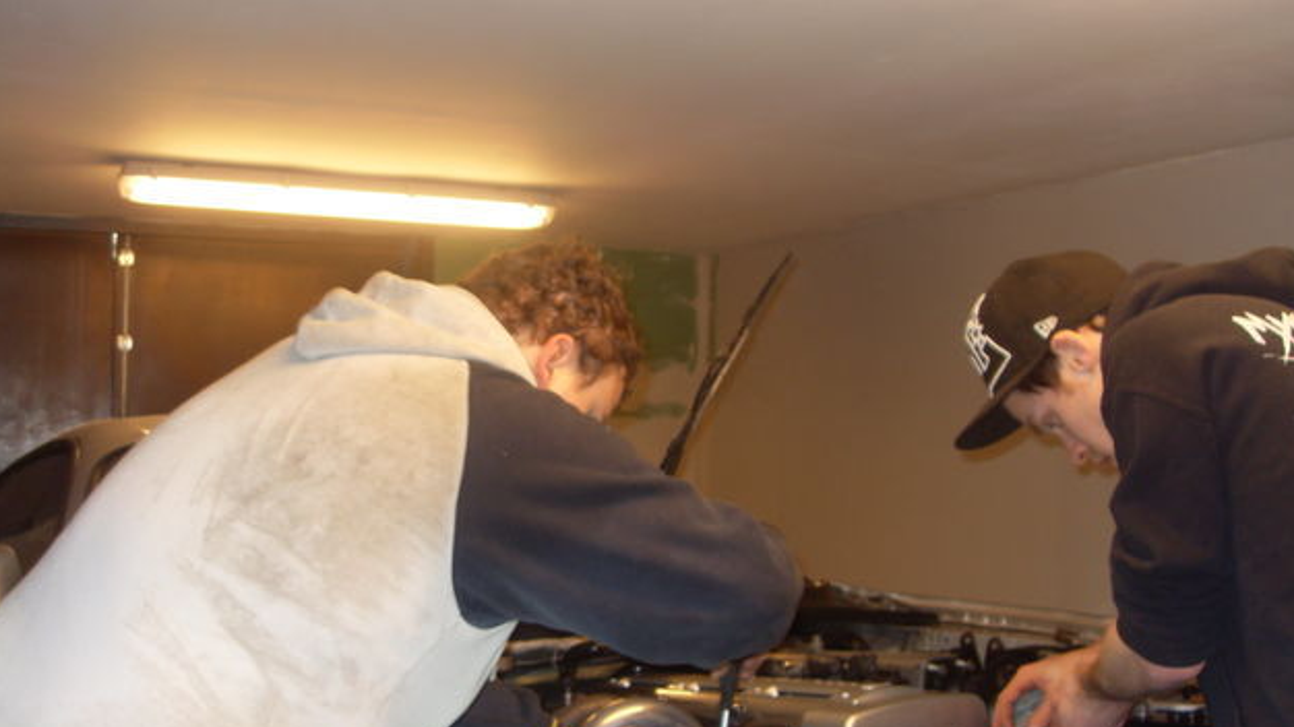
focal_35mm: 39
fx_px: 1338
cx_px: 653
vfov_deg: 30.4
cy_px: 409
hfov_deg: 51.6
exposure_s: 1/45
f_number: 2.8
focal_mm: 6.3
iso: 100
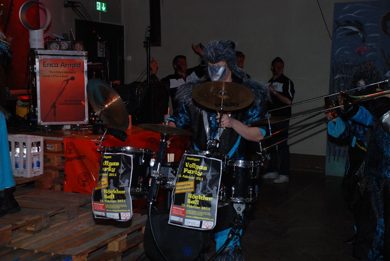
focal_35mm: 52
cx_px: 195
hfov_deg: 37.8
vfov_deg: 25.8
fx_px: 569
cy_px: 130
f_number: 4.5
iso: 200
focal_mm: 35
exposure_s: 1/60
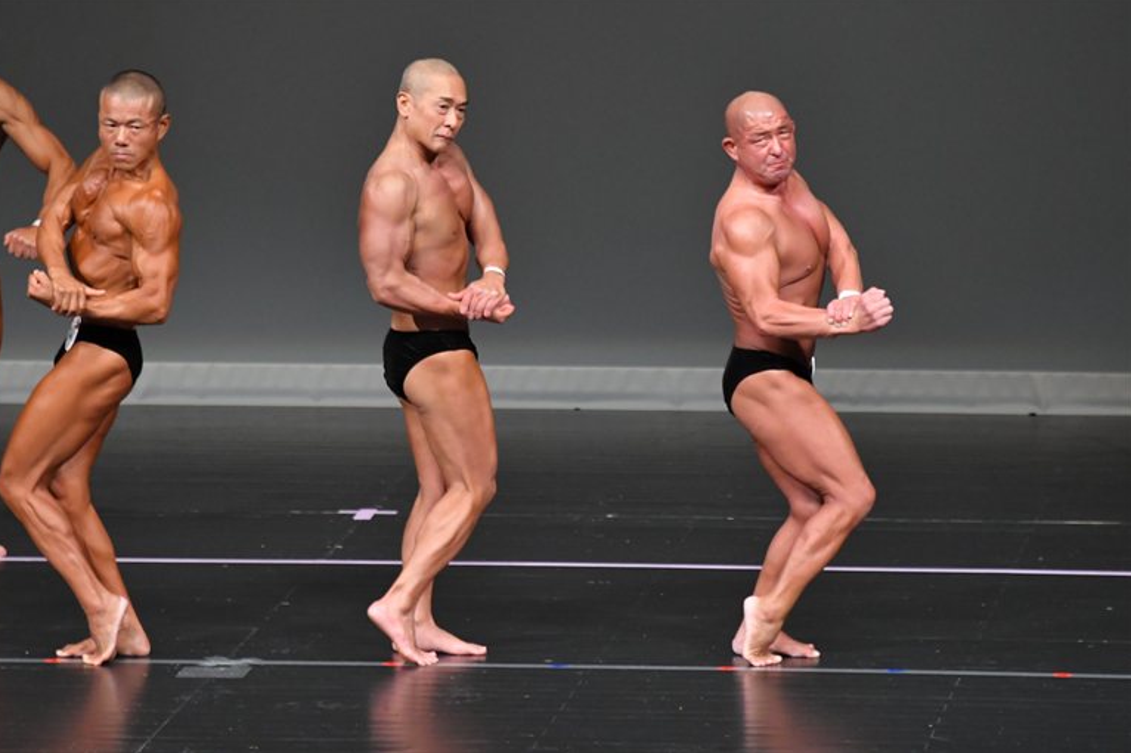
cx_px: 562
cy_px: 374
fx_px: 10959
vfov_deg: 3.9
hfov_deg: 5.9
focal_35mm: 349
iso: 4000
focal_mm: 230
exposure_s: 1/400
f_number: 5.6
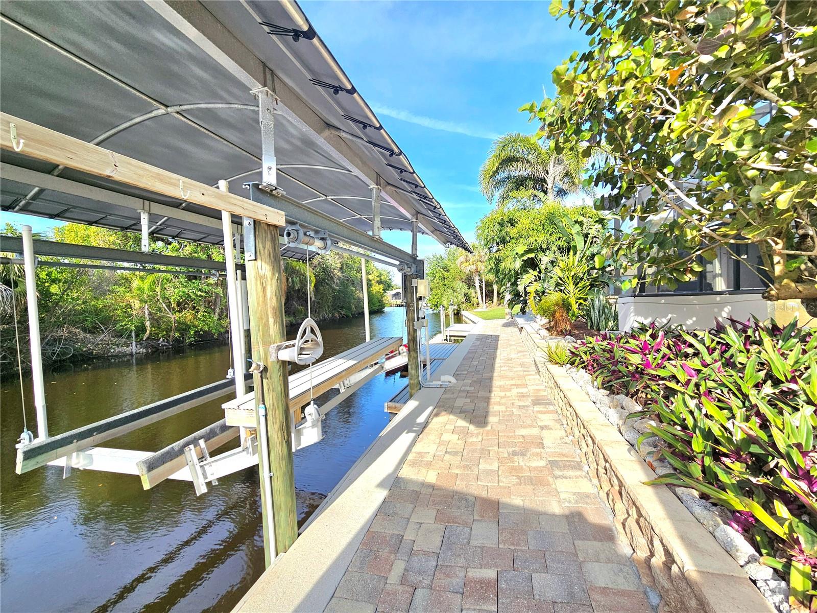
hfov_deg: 106.2
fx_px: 307
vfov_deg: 89.9
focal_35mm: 13
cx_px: 408
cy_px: 306
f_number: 2.2
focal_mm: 2.2
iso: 50
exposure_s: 1/769
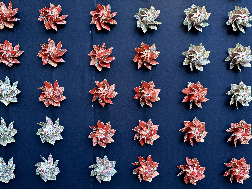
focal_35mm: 24
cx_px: 126
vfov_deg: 56.8
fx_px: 175
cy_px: 94
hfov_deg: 71.6
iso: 200
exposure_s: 1/121
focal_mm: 6.86
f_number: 1.78
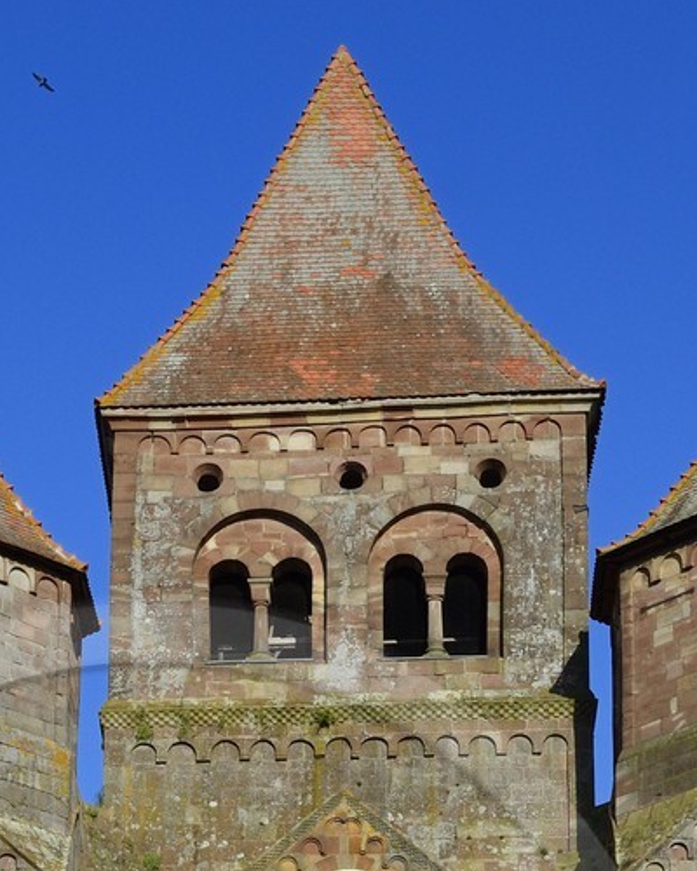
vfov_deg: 16.7
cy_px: 1146
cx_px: 152
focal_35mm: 108
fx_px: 2785
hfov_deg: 14.2
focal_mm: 36
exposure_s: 1/200
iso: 200
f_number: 13
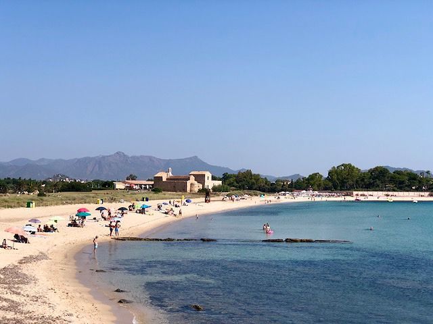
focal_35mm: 57
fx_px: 713
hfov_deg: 33.8
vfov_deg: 25.7
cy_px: 162
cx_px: 216
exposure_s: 1/1091
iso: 20
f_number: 2.8
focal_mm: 6.6
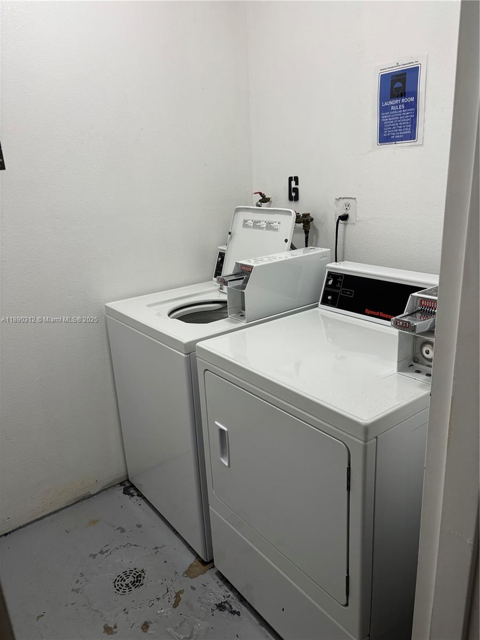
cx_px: 240
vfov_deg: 67.3
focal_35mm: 26
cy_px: 320
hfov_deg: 53.1
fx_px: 481
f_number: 1.6
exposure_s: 1/120
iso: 125
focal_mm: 5.96
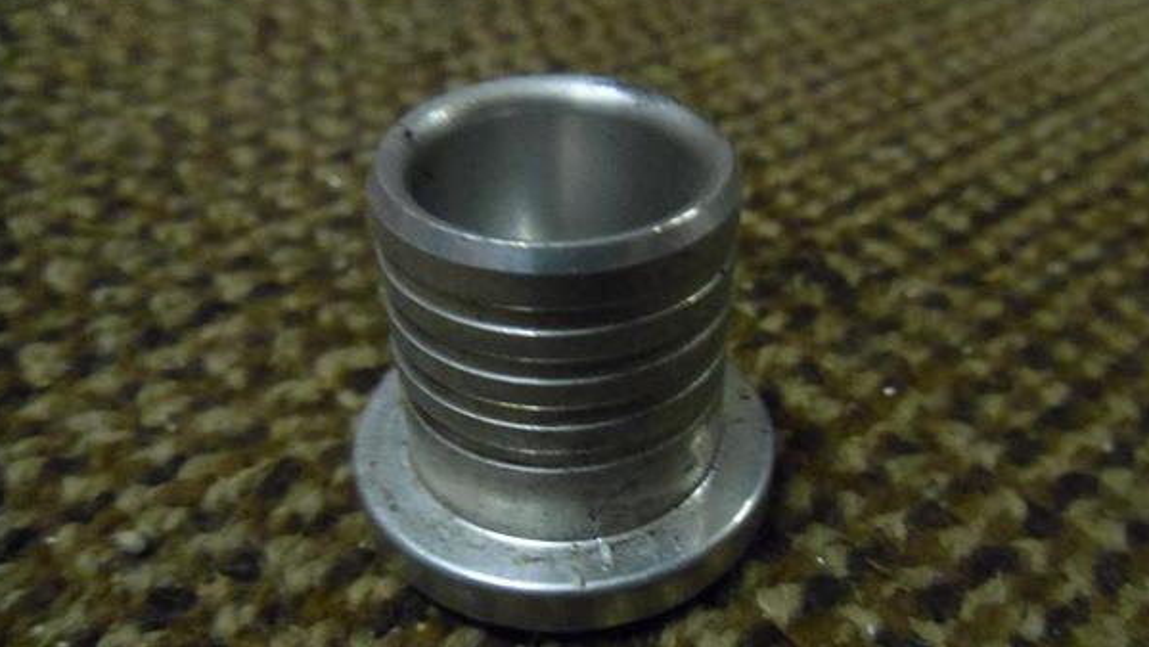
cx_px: 601
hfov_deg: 55.3
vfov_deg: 32.7
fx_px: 1097
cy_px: 402
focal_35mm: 36
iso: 800
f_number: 3.3
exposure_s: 1/15
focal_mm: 5.6
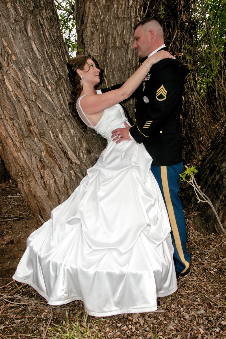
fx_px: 339
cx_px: 113
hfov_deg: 36.9
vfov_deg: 53.1
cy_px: 170
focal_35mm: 36
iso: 200
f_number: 10
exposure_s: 1/250
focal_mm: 24
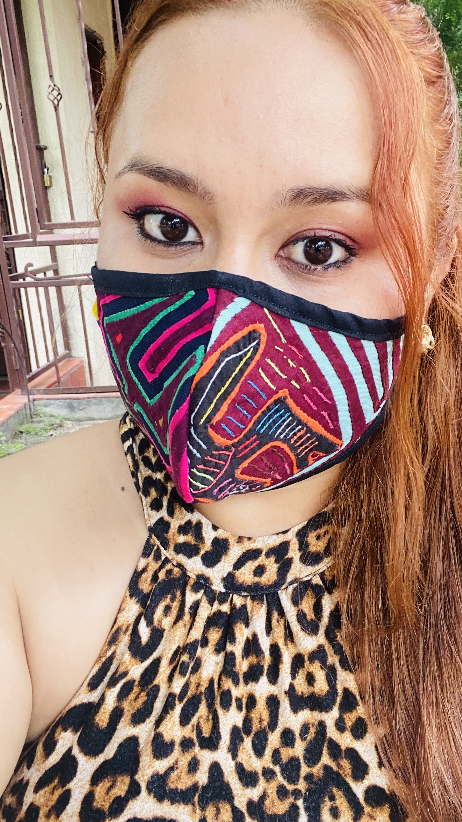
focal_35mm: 33
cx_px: 279
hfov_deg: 35.5
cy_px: 410
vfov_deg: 59.5
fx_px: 719
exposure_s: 1/120
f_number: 2.2
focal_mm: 2.71
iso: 100
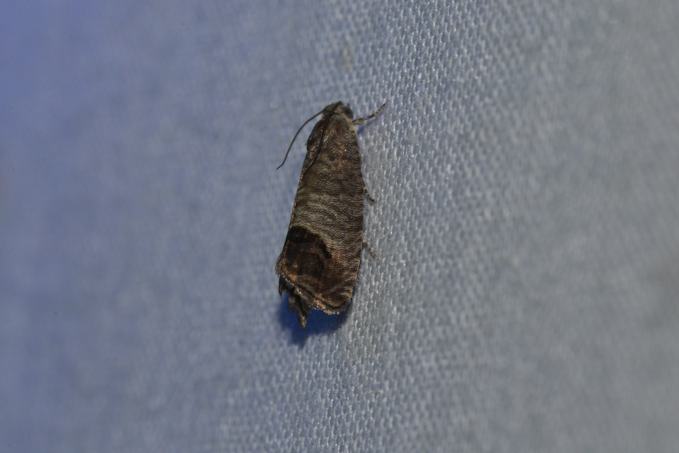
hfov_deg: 12.7
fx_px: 3046
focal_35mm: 162
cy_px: 223
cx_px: 334
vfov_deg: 8.5
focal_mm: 105
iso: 500
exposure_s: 1/60
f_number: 20
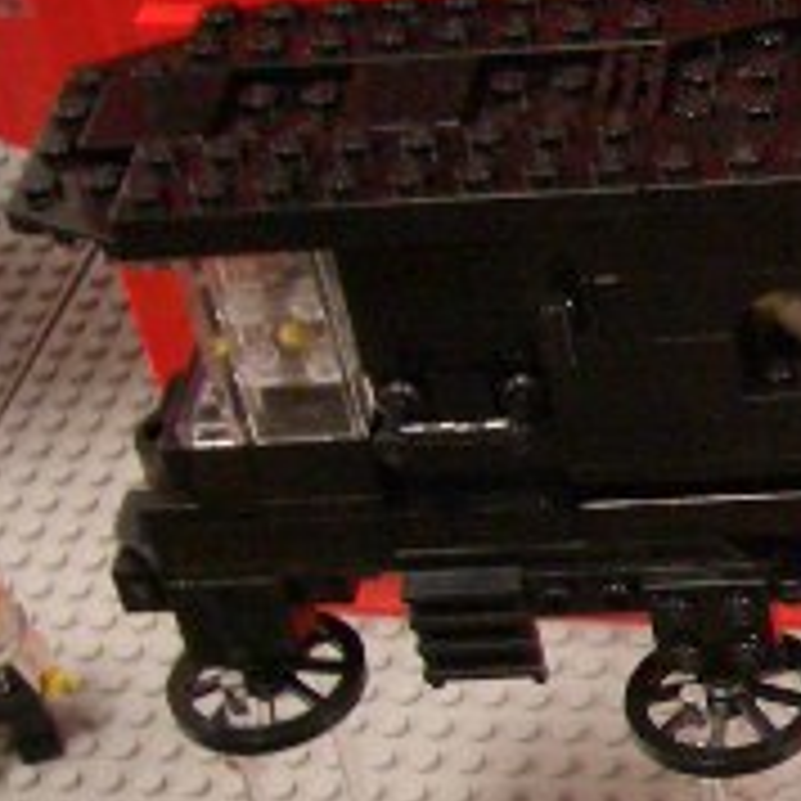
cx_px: 1354
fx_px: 2906
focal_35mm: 111
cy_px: 486
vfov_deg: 15.7
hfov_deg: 14.2
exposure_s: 1/40
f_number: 2.6
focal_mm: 5.8
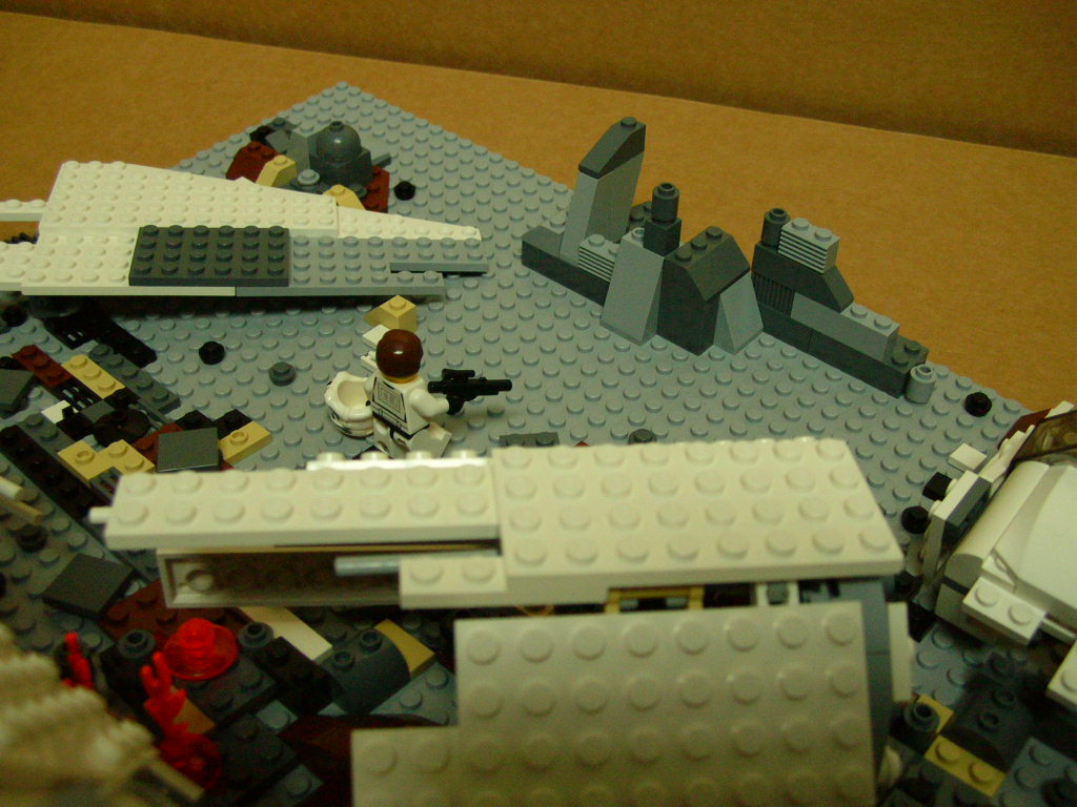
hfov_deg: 51.4
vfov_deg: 39.7
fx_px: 1120
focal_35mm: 36
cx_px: 538
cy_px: 404
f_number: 2.7
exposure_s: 1/29.3
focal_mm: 6
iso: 200
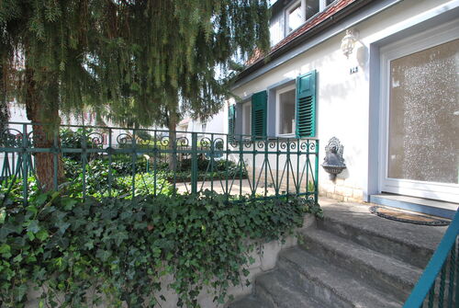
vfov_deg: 77.5
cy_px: 154
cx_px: 230
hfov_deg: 100.3
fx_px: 192
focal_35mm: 15
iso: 800
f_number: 11
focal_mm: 10
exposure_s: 1/200
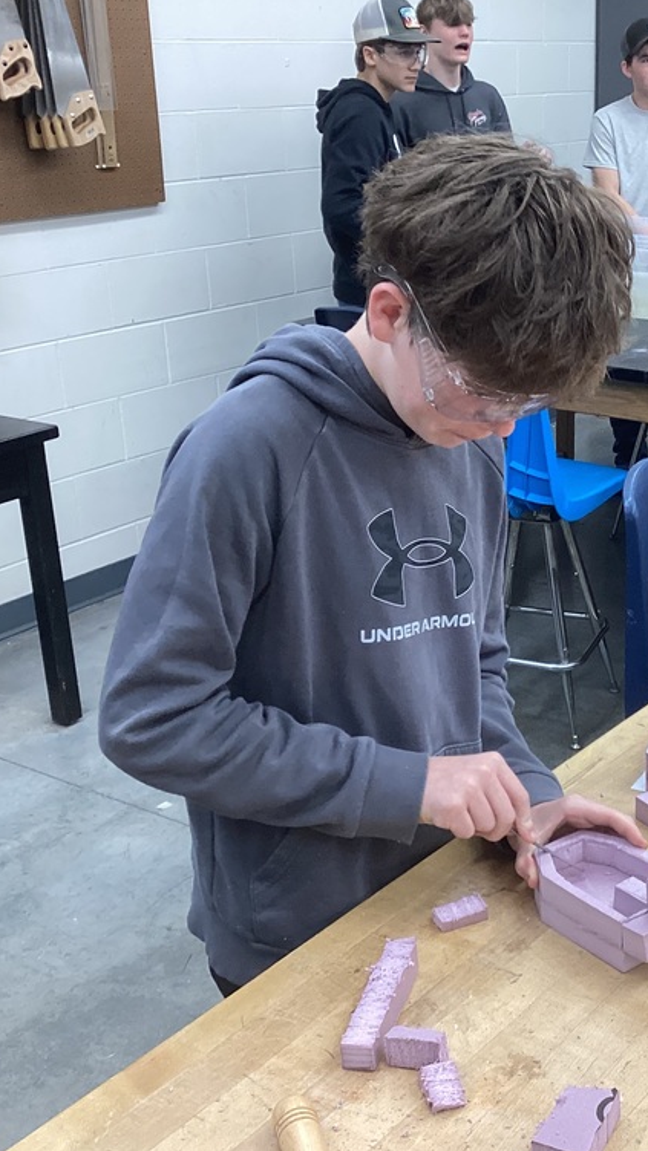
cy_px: 582
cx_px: 559
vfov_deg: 44.6
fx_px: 1405
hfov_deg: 25.3
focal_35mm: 46
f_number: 2.4
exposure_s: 1/60
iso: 100
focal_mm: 3.3
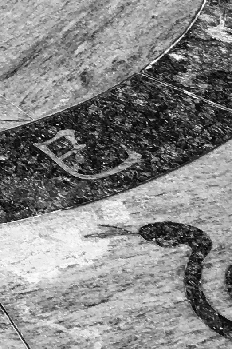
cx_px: -272
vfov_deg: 13.0
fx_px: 1499
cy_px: -56
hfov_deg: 8.3
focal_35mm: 155
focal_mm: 4.15
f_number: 2.2
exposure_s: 1/105
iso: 25
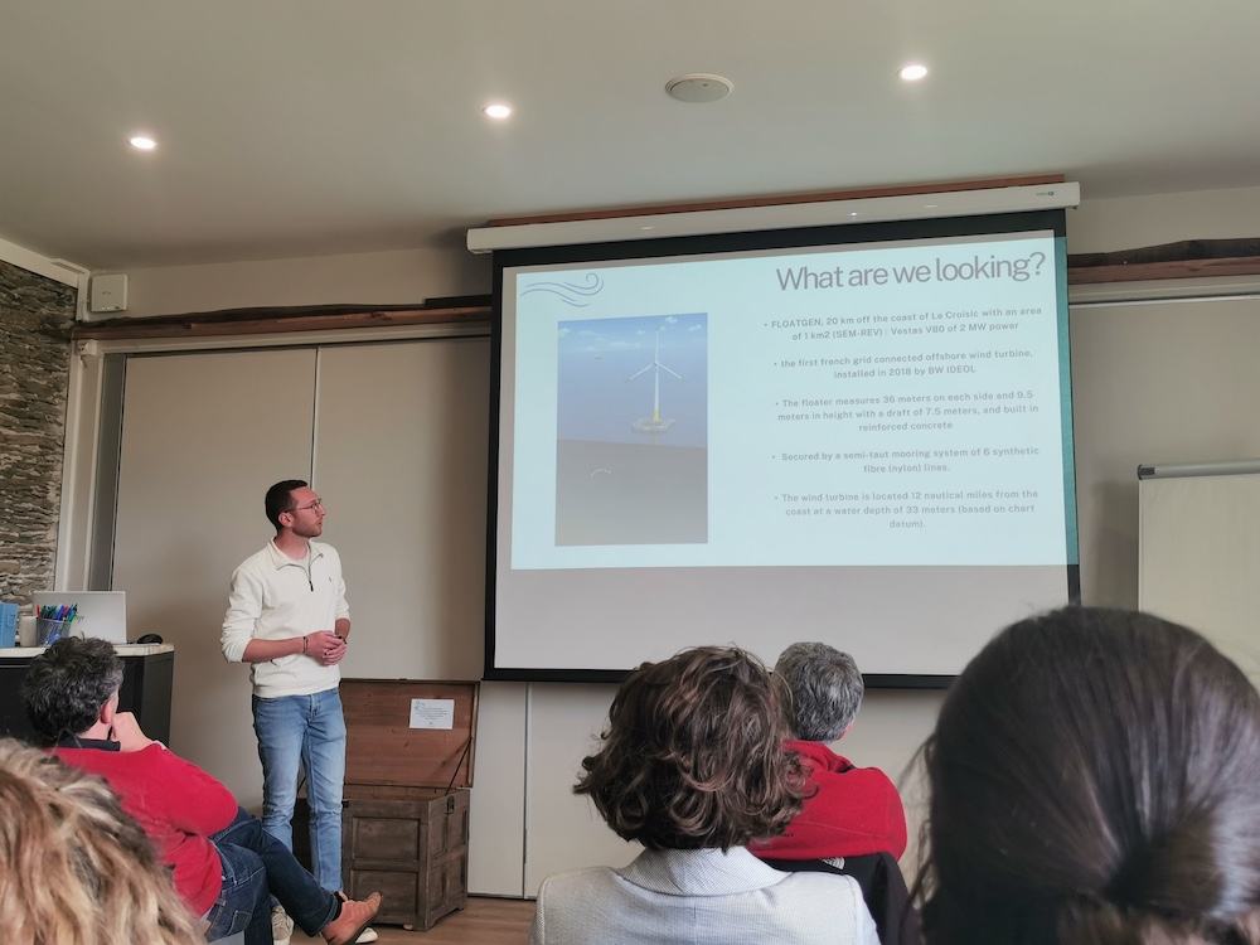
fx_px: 1274
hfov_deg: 52.6
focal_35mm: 35
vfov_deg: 40.7
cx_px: 630
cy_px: 472
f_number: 1.6
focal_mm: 5.56
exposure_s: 1/120
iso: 64
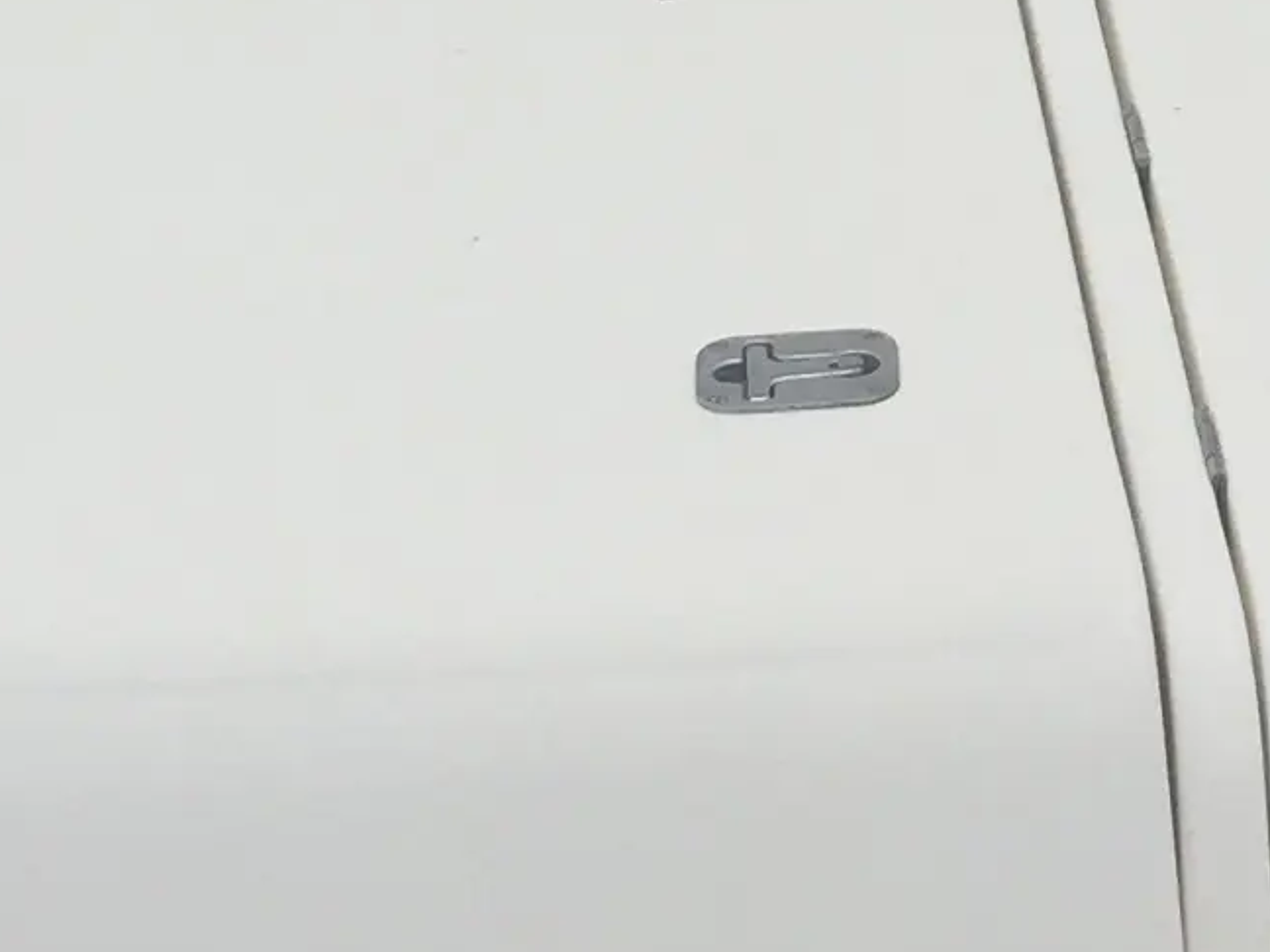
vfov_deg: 10.0
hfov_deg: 13.2
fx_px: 5356
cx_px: 1437
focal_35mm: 146
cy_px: -200
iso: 32
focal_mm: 4.15
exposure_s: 1/6623
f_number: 2.2
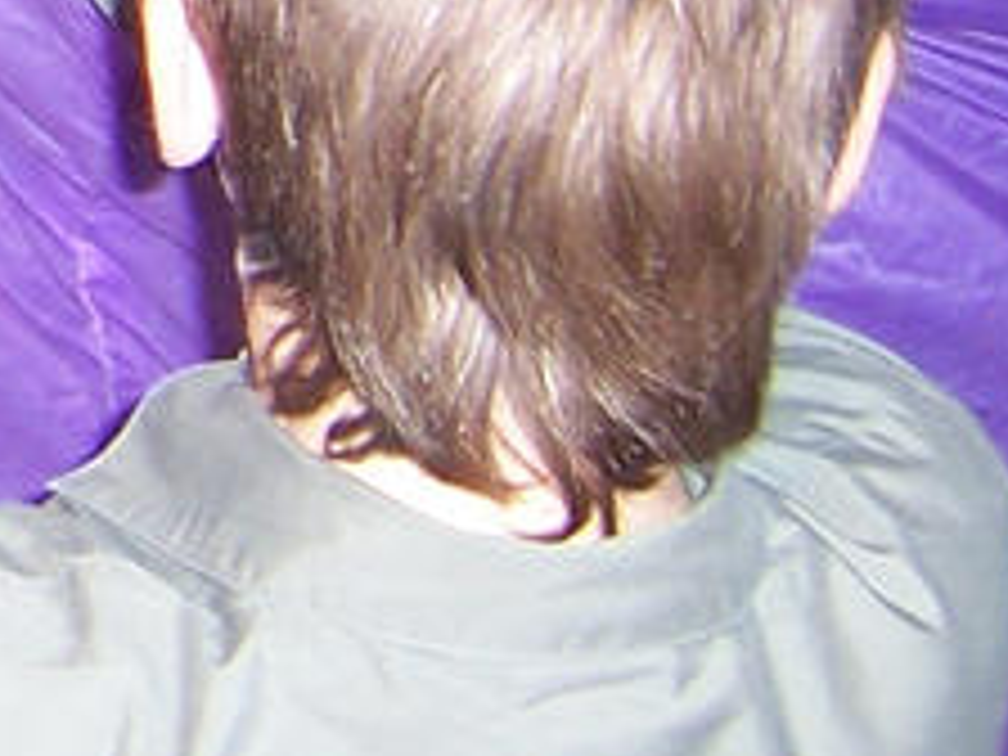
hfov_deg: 11.4
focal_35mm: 151
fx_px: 4397
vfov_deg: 9.3
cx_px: -1202
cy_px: -724
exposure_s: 1/60
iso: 140
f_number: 2.8
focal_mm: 5.5
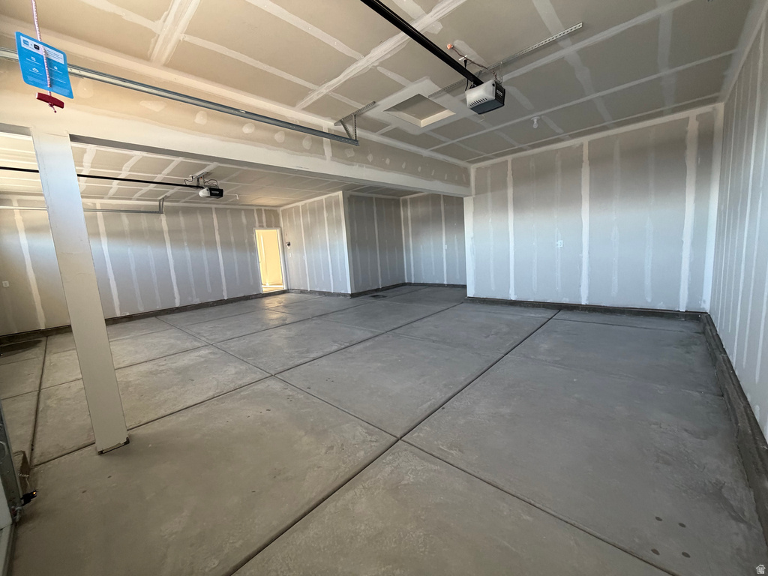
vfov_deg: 85.7
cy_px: 288
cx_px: 384
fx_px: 311
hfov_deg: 102.1
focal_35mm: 14
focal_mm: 2.22
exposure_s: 1/117
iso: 320
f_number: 2.2
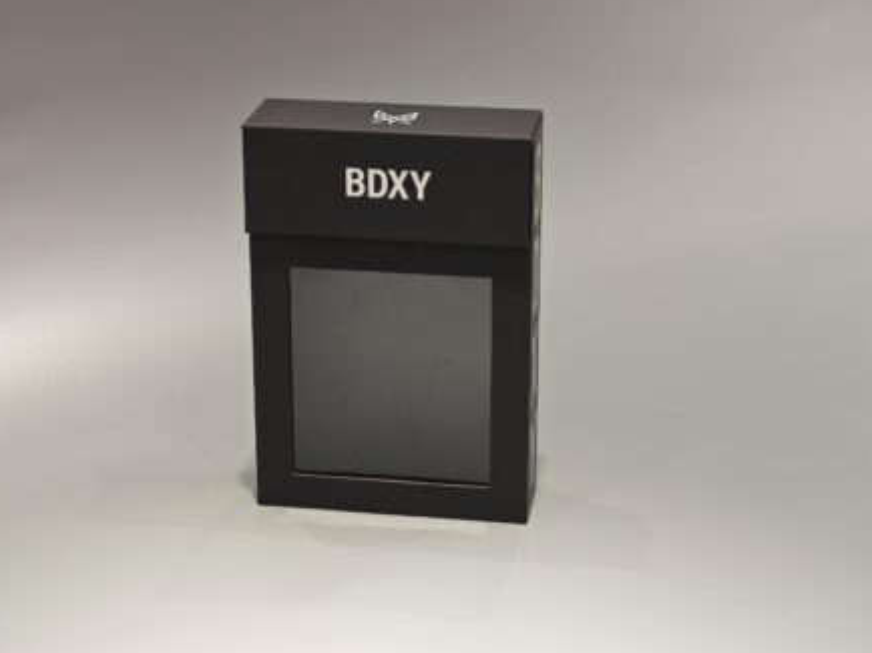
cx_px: 396
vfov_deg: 17.8
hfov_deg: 23.6
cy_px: 297
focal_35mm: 83
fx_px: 2090
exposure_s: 1/100
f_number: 2
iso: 200
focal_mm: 10.1
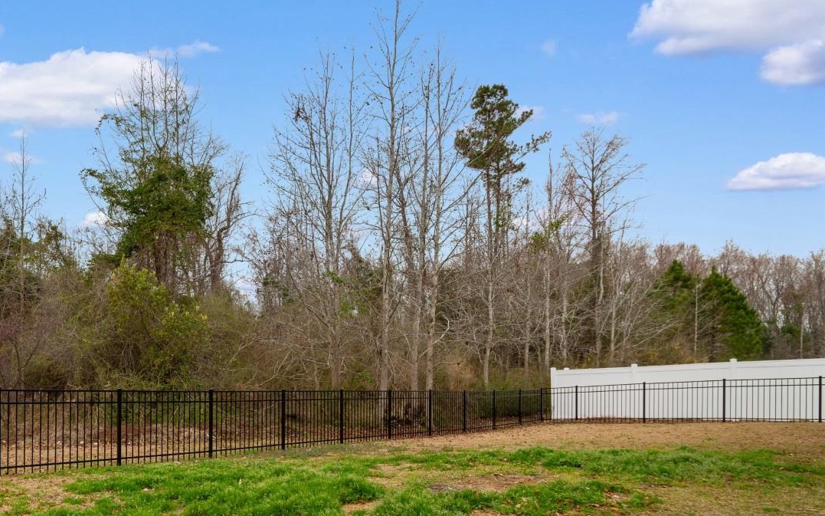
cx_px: 224
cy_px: 357
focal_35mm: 23
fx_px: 517
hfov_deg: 72.7
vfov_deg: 51.7
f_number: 7.1
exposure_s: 1/200
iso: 100
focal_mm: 10
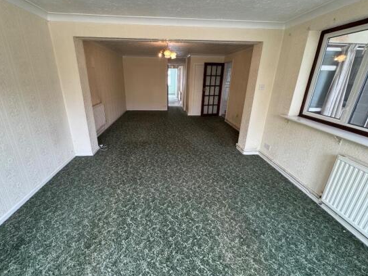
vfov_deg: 81.7
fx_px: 159
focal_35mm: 15
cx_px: 173
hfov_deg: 98.1
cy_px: 130
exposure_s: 1/100
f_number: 2.2
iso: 250
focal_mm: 2.22
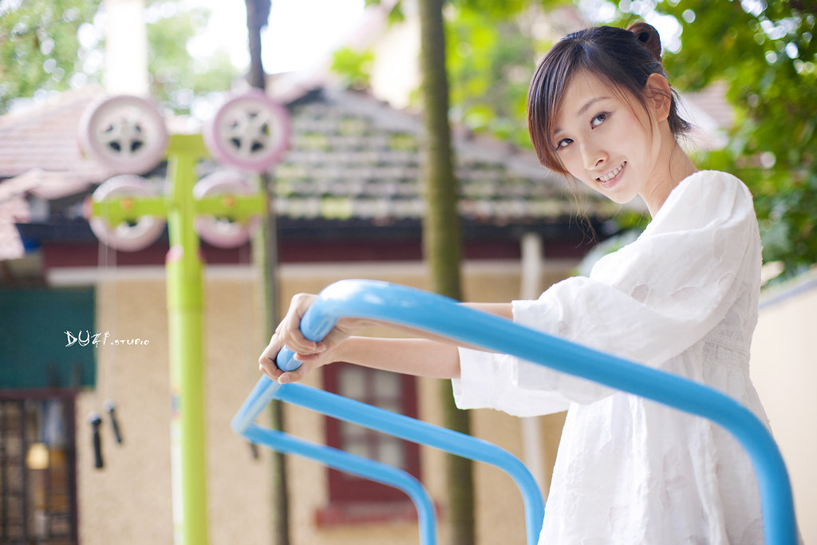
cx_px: 408
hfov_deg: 39.6
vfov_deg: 27.0
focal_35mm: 50
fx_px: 1135
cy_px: 272
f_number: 2
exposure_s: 1/320
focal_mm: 50
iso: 200
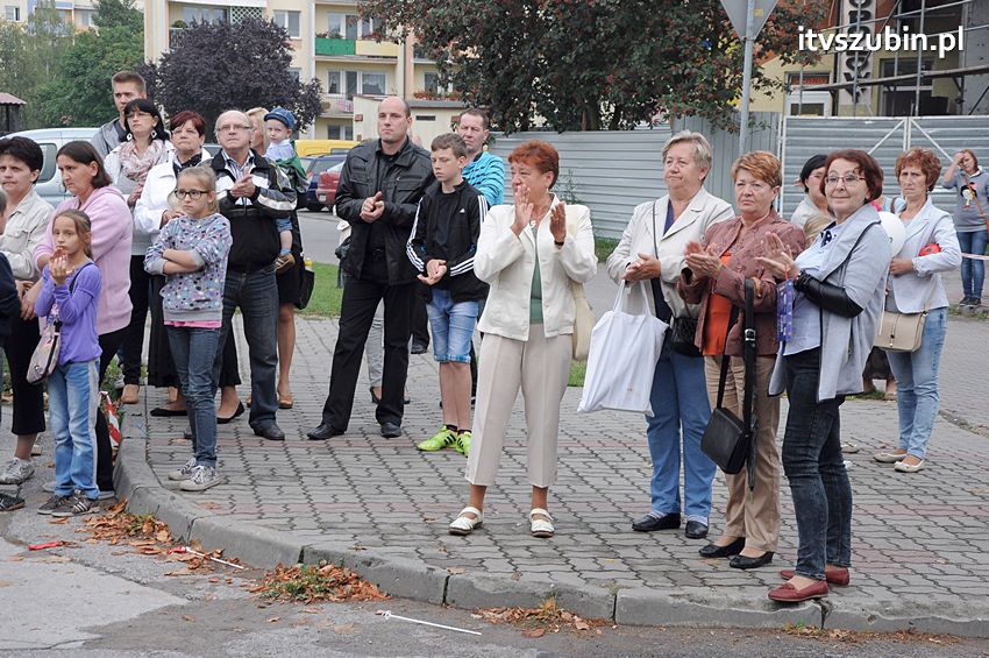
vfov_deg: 18.1
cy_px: 329
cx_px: 494
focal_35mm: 75
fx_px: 2058
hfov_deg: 27.0
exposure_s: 1/125
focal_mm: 50
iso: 500
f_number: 7.1
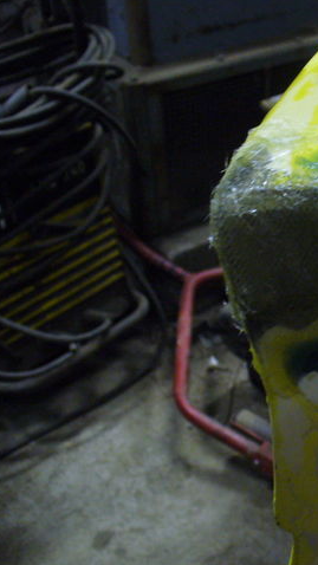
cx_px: 370
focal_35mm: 54
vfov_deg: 38.5
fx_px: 809
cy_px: 282
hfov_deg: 20.9
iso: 200
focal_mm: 6.1
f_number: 2.8
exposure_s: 1/8
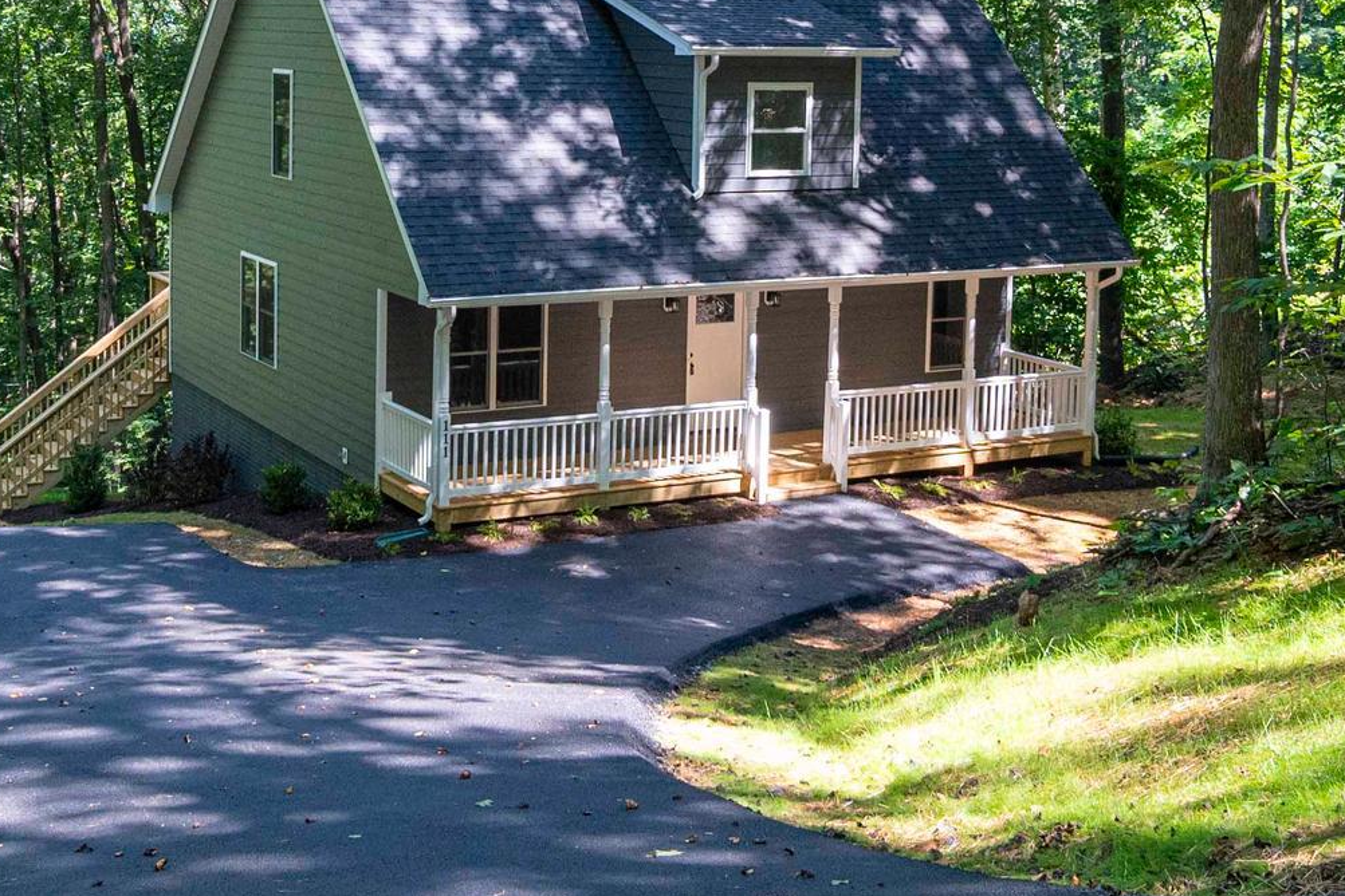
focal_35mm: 49
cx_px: 562
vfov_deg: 27.0
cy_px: 176
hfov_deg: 40.2
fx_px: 1831
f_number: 9
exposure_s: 1/320
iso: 1000
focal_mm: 16
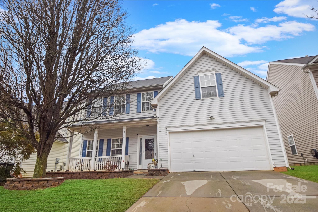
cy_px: 106
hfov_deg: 85.4
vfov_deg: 63.2
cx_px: 159
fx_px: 172
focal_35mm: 20
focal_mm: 13
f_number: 7.1
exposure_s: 1/200
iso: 400
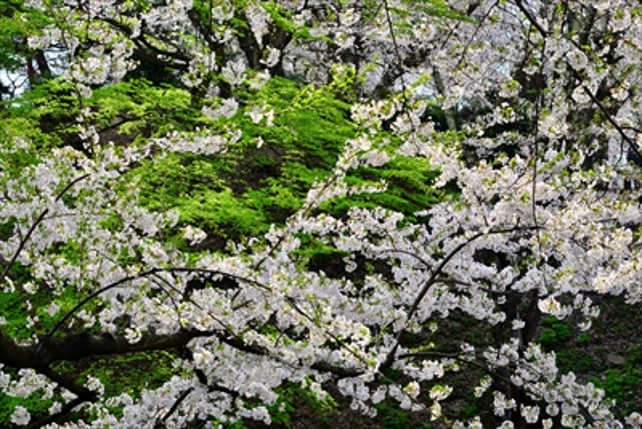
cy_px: 214
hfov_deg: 32.4
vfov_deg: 21.9
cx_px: 321
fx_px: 1106
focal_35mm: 62
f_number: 9
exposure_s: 1/320
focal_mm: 62
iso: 400
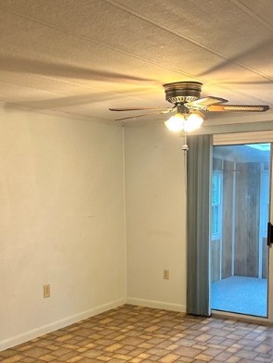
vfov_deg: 40.0
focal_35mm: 47
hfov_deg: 30.8
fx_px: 494
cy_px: 238
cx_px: 156
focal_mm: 6.86
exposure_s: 1/60
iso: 320
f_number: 1.78
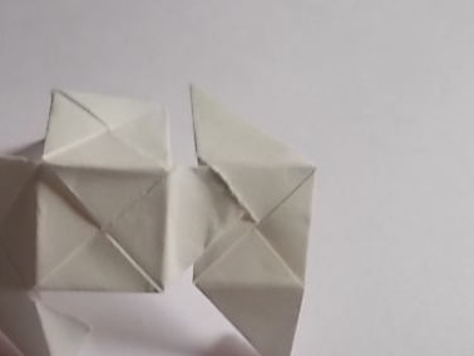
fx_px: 603
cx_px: 162
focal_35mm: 44
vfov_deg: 32.4
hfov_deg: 42.4
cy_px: 256
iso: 200
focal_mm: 4.6
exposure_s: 1/13
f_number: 3.2
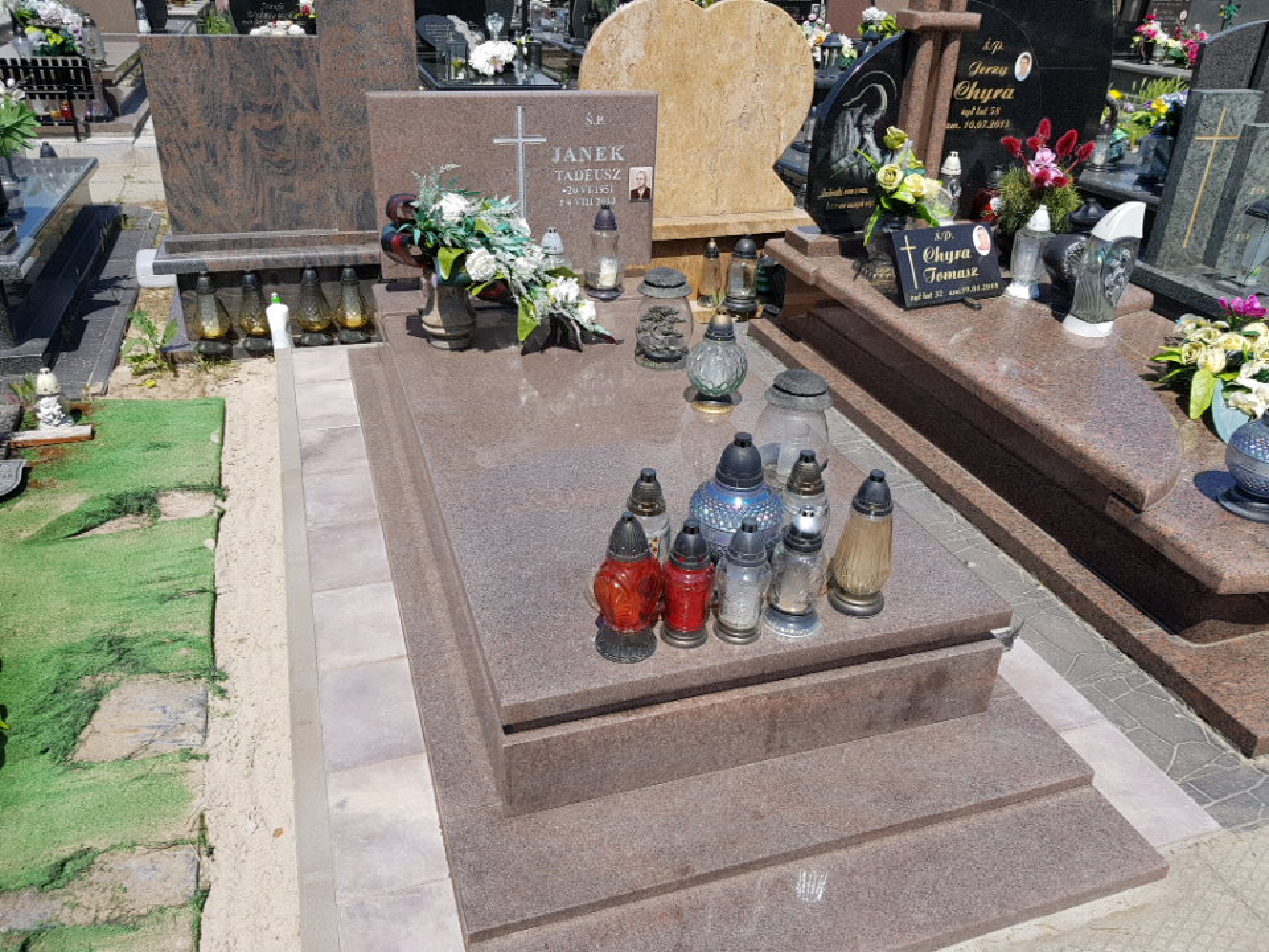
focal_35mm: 26
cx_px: 634
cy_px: 476
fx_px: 953
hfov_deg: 67.3
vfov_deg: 53.1
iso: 40
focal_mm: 4.2
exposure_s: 1/2352
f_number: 1.7
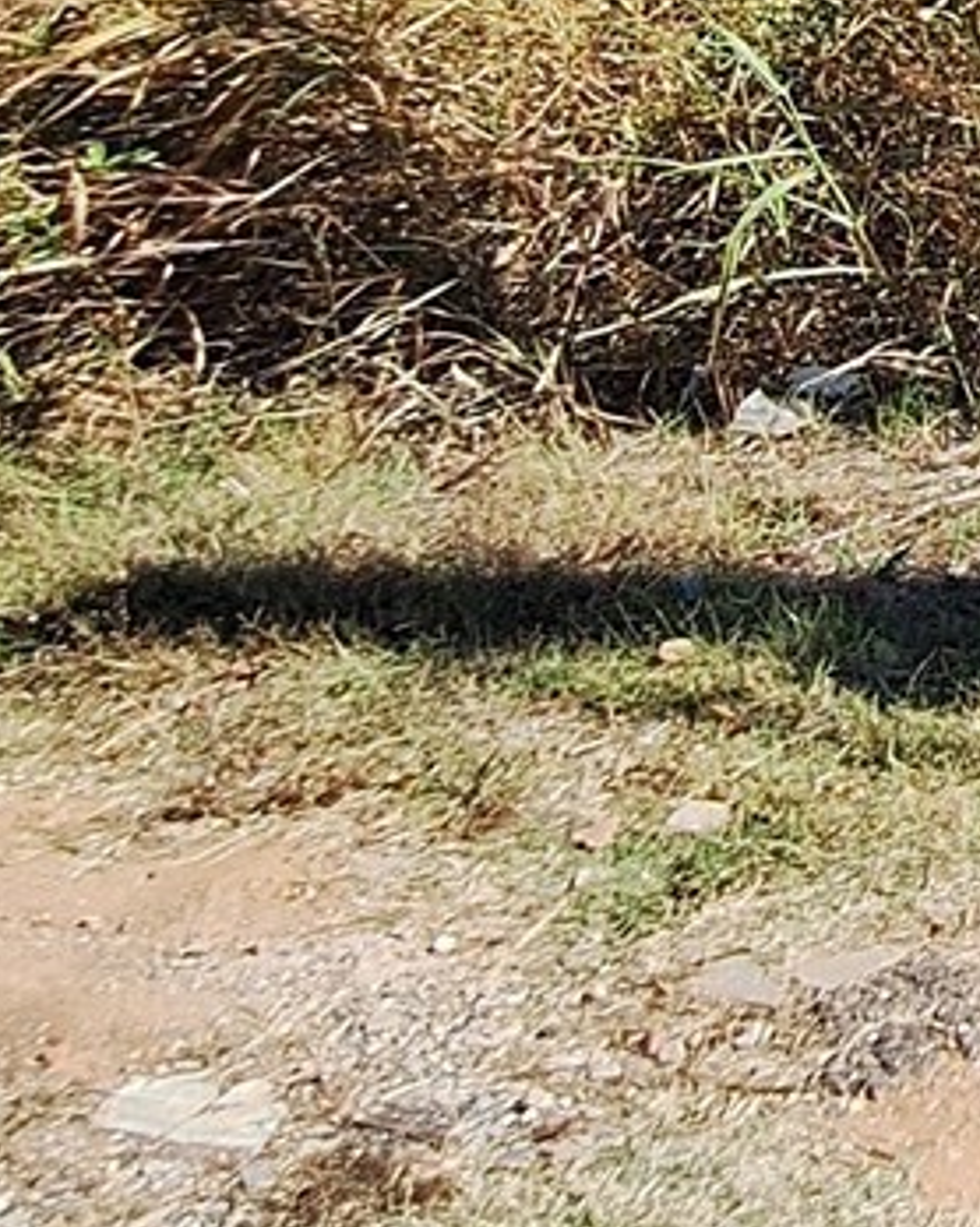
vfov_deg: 24.1
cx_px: 1953
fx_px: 2540
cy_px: -338
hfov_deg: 16.6
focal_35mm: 70
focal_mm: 1.74
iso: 40
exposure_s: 1/1152
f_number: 2.2
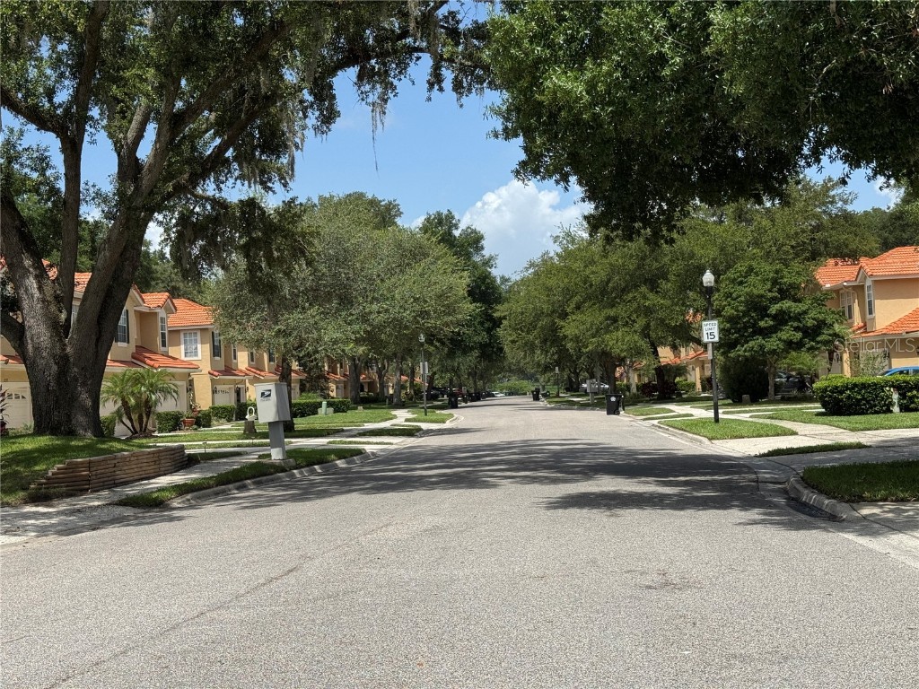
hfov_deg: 39.7
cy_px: 344
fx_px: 1274
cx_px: 460
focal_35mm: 48
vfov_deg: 30.3
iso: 64
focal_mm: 6.76
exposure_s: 1/4975
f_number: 1.78
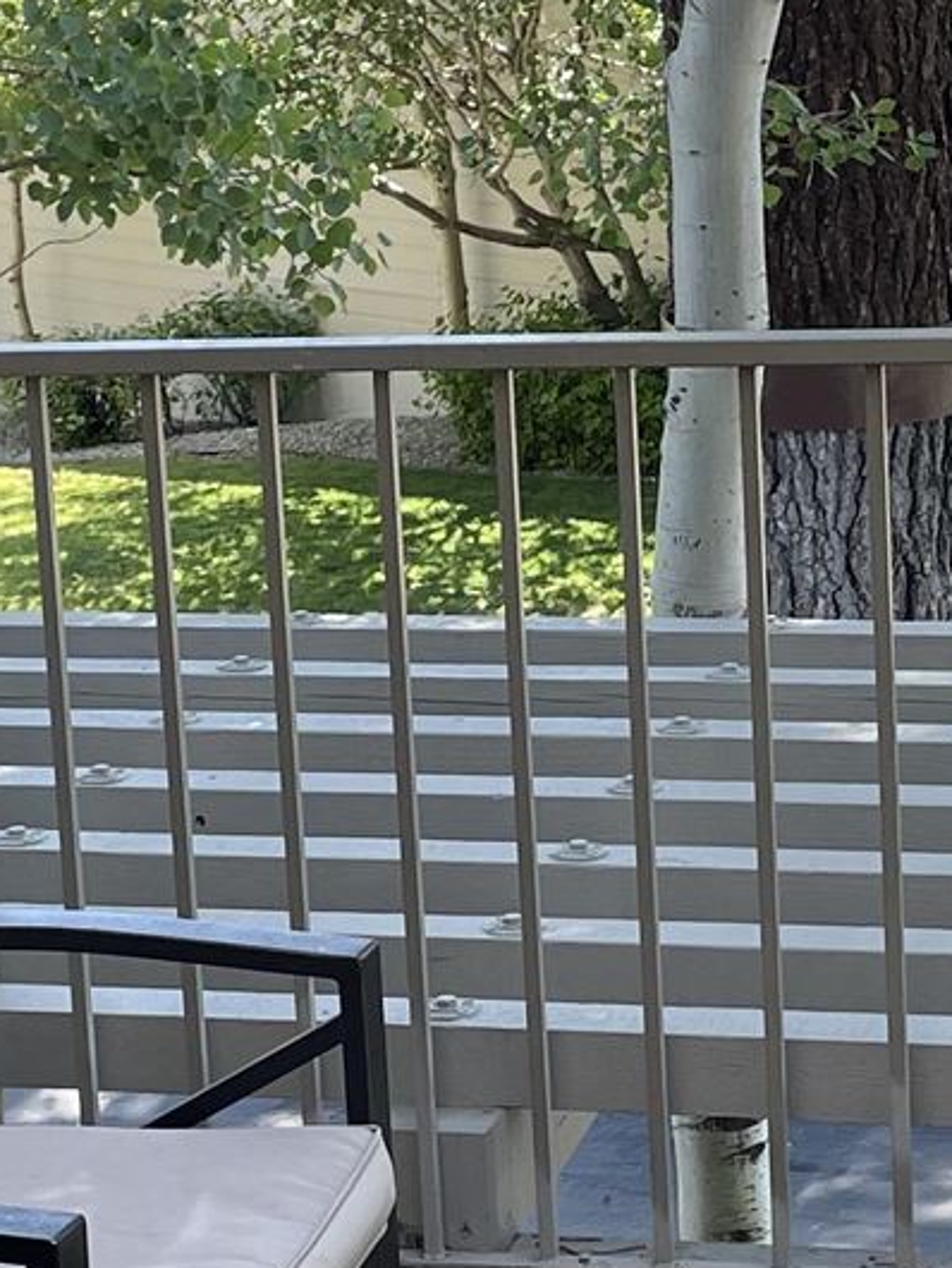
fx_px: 4140
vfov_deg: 17.4
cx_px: 445
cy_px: 591
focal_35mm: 113
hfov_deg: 13.1
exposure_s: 1/275
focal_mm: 4.2
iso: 32
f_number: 1.6
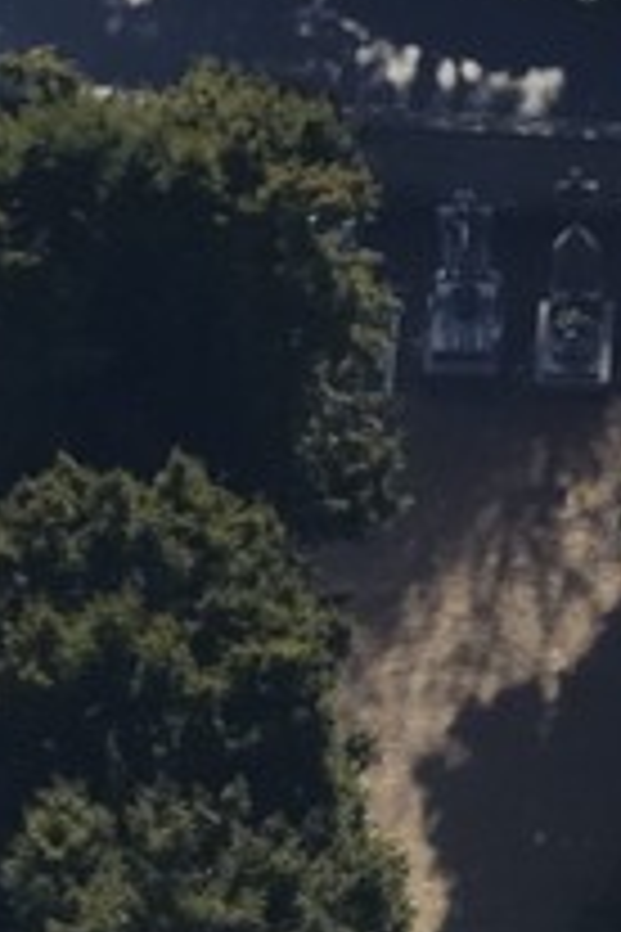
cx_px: 1224
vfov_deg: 1.3
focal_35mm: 1548
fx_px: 40051
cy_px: 2918
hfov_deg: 0.9
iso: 800
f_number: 9
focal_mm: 200
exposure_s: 1/1000
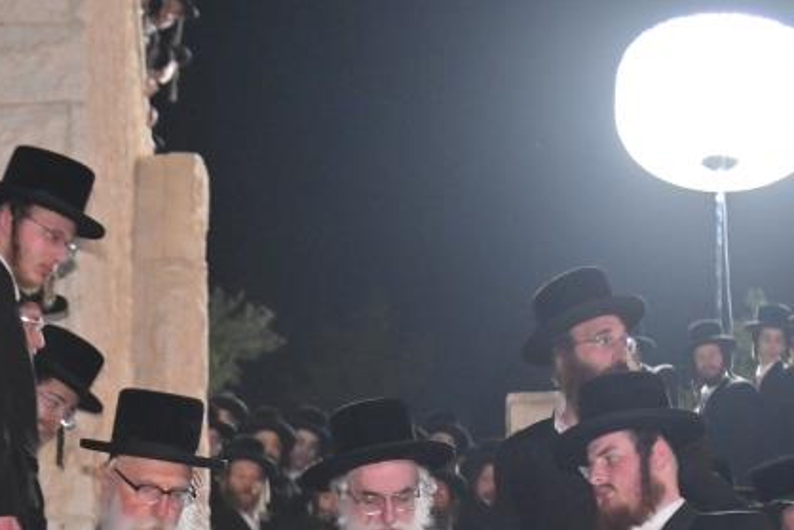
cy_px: 616
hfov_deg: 13.5
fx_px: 3353
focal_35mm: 152
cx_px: 460
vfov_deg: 8.9
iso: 1600
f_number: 4
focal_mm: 62
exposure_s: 1/160
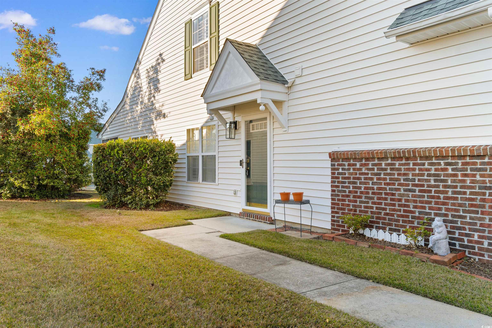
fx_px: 369
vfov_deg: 47.9
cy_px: 164
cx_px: 246
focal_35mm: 27
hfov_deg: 67.4
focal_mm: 18
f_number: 6.3
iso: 100
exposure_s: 1/40
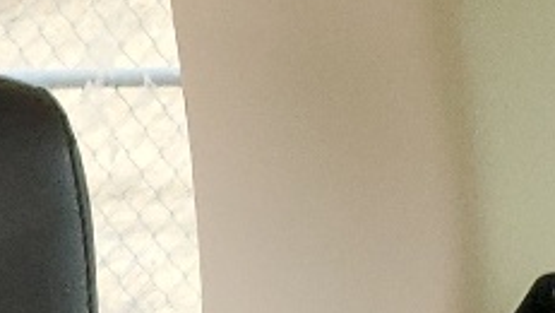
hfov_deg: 9.3
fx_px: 2885
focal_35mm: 196
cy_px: 1204
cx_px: -939
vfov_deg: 5.5
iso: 157
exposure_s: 1/50
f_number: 1.5
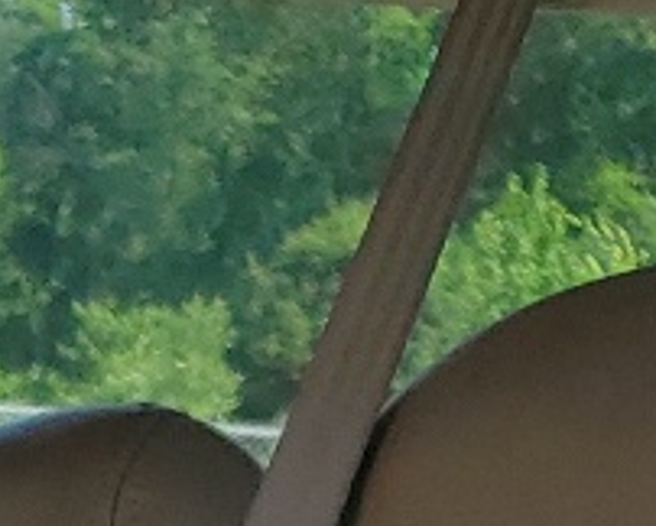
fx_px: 3906
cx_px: -1156
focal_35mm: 201
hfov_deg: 8.4
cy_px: 1929
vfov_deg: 6.5
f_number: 1.5
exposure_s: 1/556
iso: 50
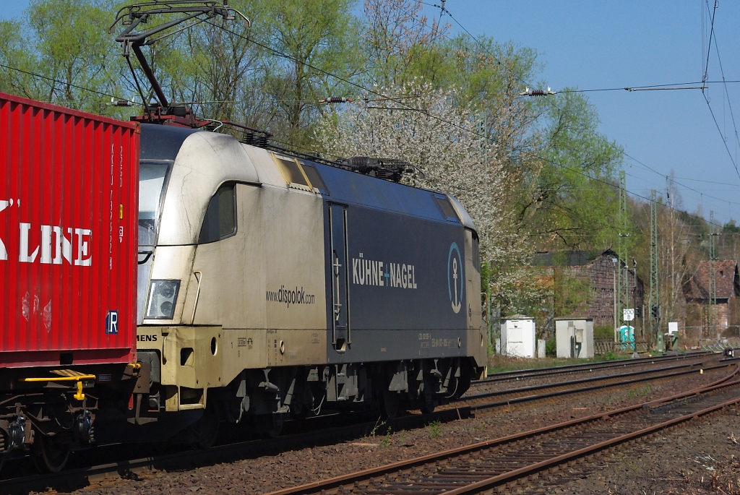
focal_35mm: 105
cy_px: 248
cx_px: 370
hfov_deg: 19.4
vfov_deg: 13.1
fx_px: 2160
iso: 400
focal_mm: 70
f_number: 9.5
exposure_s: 1/1000
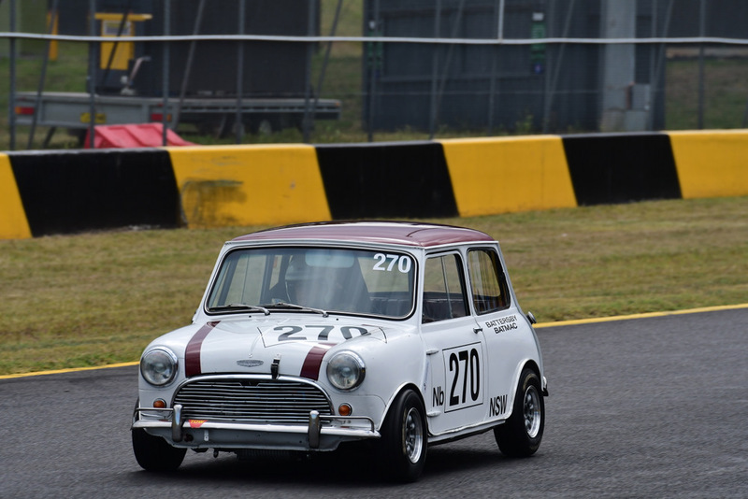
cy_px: 250
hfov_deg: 6.9
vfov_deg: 4.6
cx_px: 374
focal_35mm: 300
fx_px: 6235
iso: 400
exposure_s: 1/800
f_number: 8
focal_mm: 200
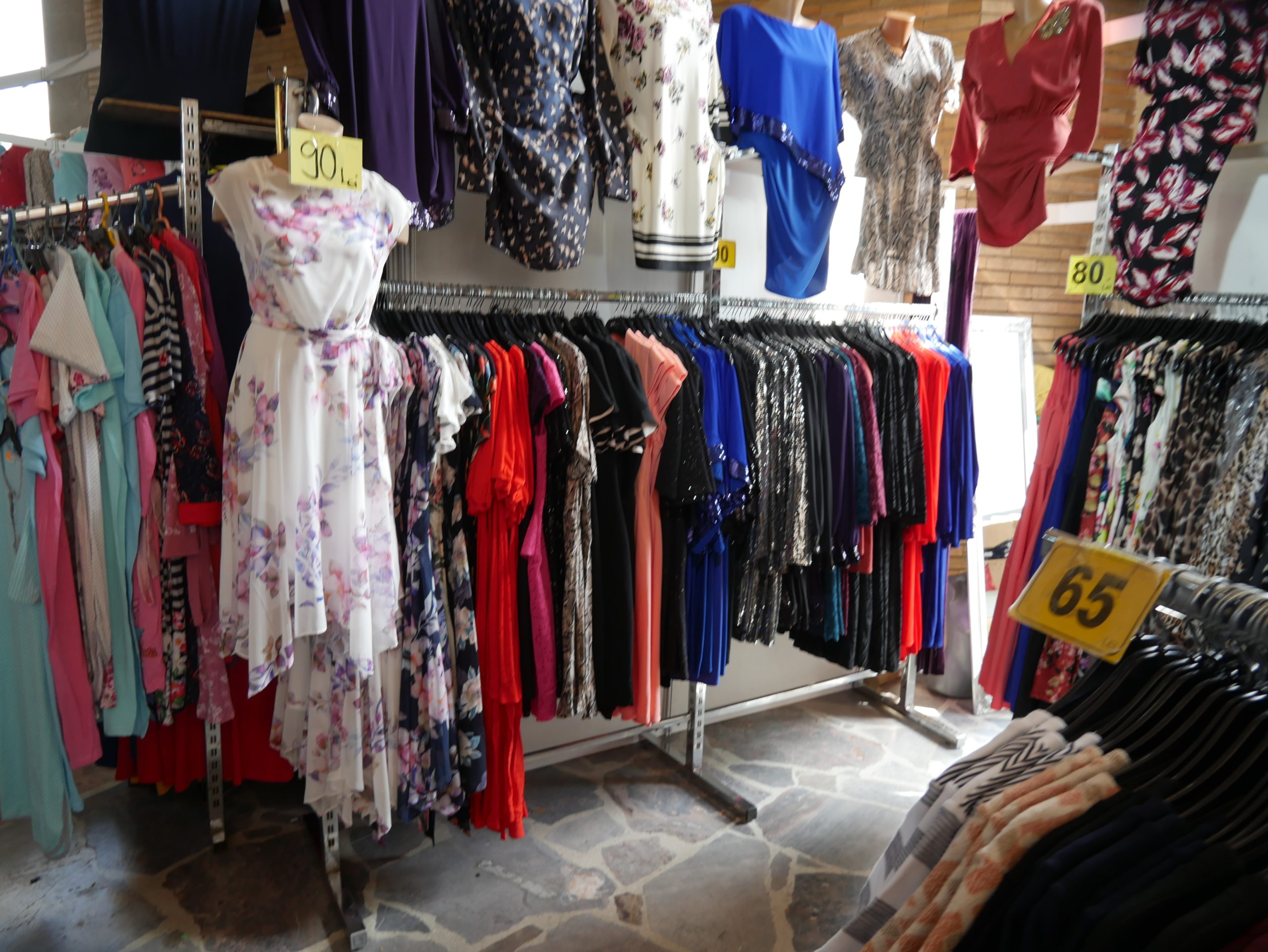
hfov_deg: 71.6
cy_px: 476
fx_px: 879
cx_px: 634
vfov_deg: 56.8
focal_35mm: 24
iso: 320
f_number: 3.5
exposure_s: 1/60
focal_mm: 12
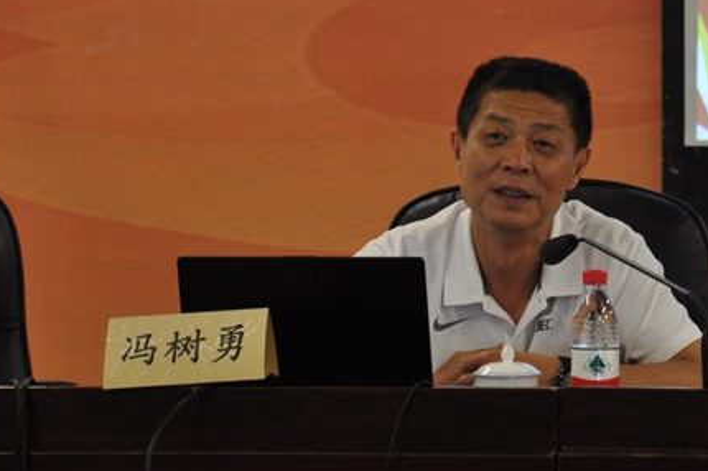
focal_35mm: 293
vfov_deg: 4.7
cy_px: 49
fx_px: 5756
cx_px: 560
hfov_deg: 7.0
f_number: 5.6
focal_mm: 105
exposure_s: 1/30
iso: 800
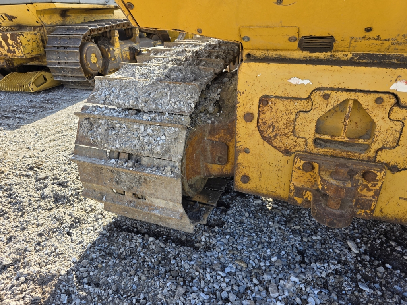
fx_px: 270
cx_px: 204
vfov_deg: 58.9
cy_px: 152
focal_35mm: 23
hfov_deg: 73.9
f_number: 1.7
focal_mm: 6.3
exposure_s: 1/1350
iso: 80
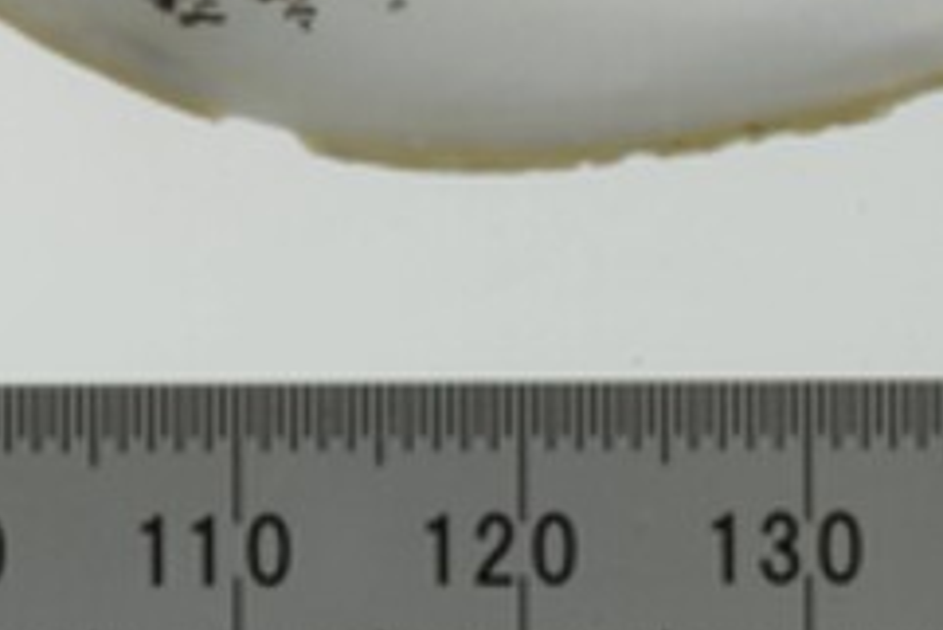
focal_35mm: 299
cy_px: -753
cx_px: -665
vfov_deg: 4.5
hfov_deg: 6.7
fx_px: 7837
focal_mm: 60
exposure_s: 1/10
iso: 100
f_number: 32
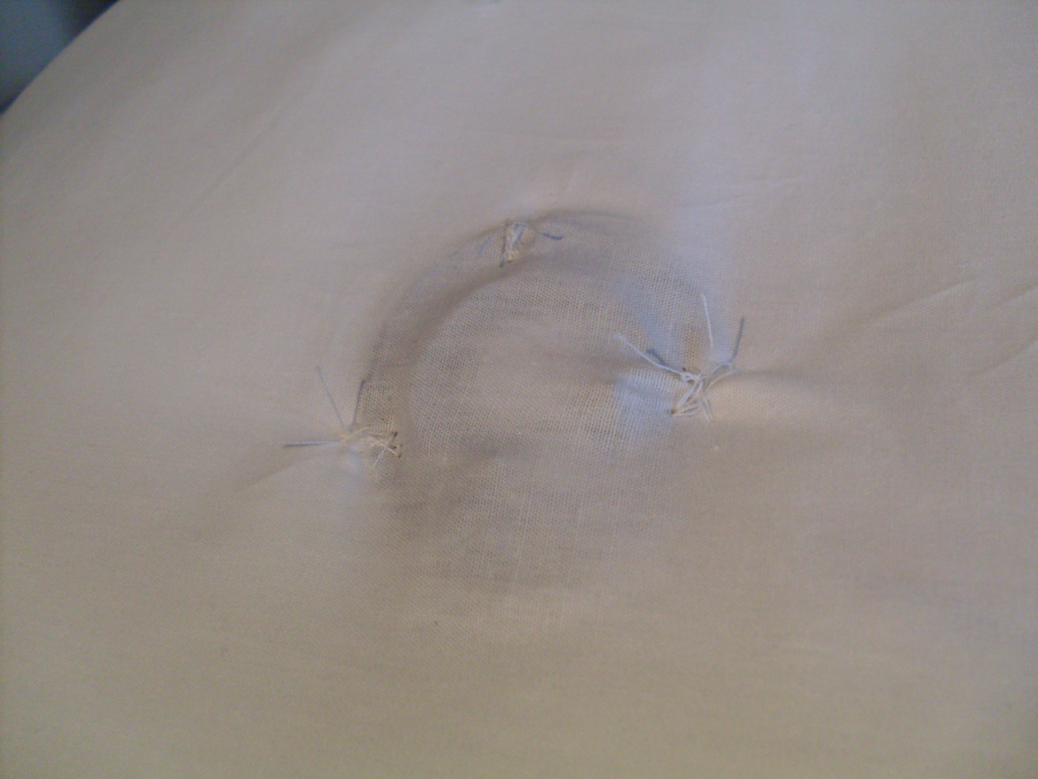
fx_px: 1139
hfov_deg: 49.0
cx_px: 519
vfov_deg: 37.7
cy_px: 390
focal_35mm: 38
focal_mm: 6.3
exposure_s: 1/45
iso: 200
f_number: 2.8
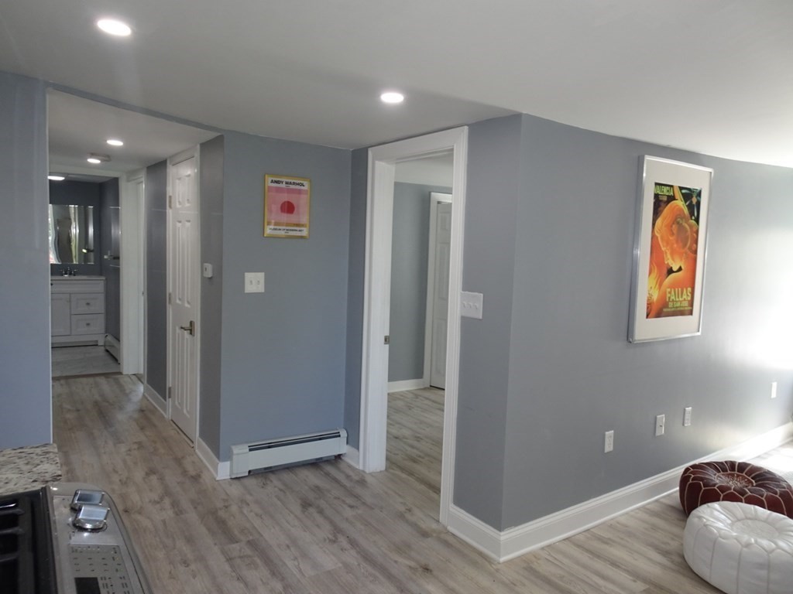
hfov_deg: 71.6
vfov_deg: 56.8
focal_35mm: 24
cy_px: 297
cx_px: 396
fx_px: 550
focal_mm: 4.1
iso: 100
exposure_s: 1/30
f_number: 3.5
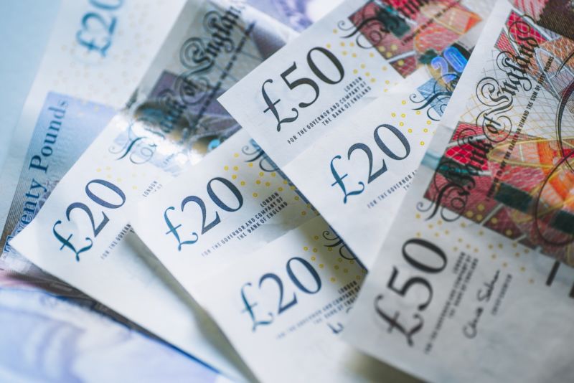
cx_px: 287
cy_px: 192
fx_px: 1435
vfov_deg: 15.2
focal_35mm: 90
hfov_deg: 22.6
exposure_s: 1/320
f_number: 4.5
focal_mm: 90
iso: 320
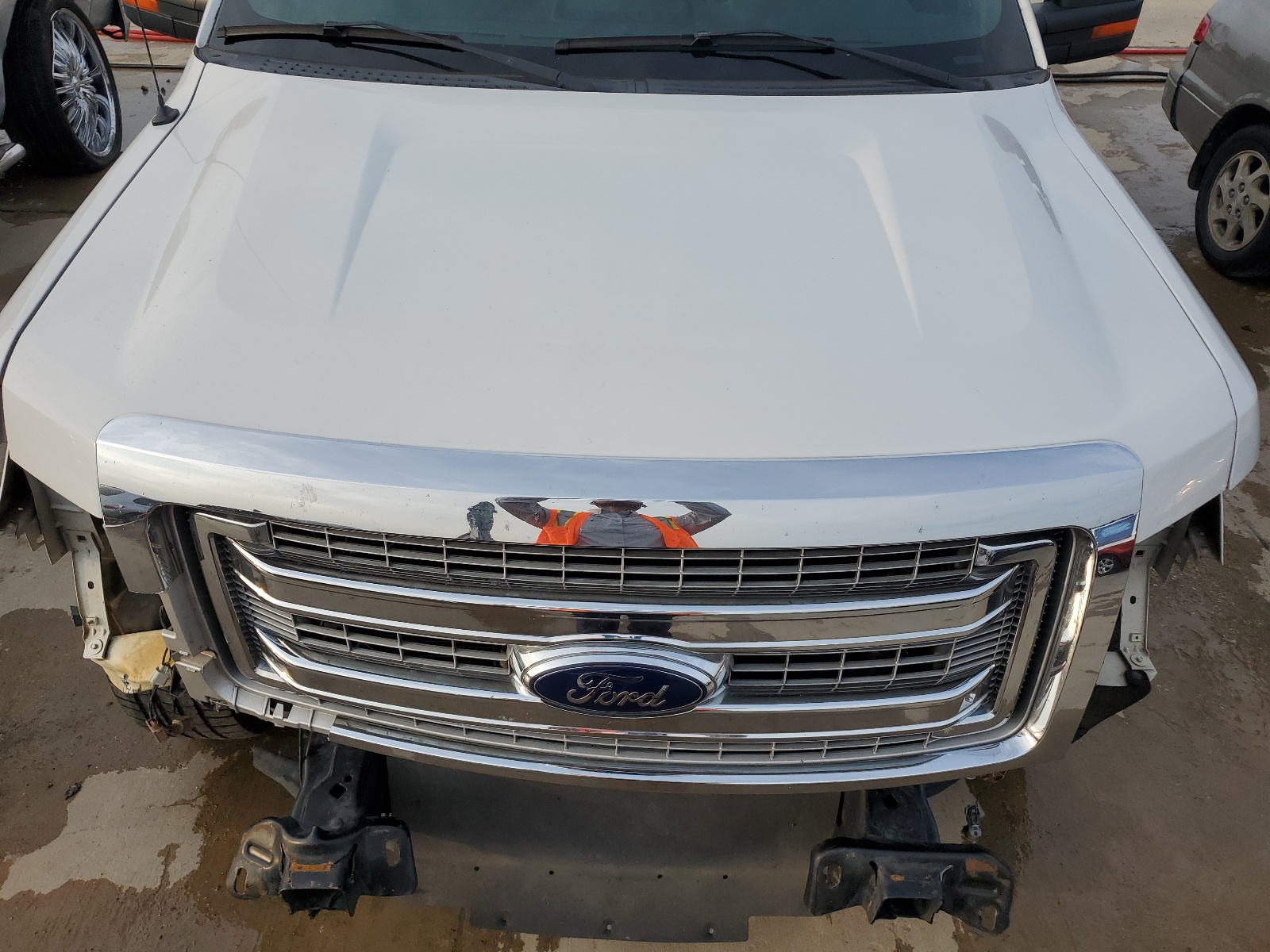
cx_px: 635
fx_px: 954
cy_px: 476
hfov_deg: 67.3
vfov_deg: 53.1
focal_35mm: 26
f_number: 1.5
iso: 50
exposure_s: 1/1667
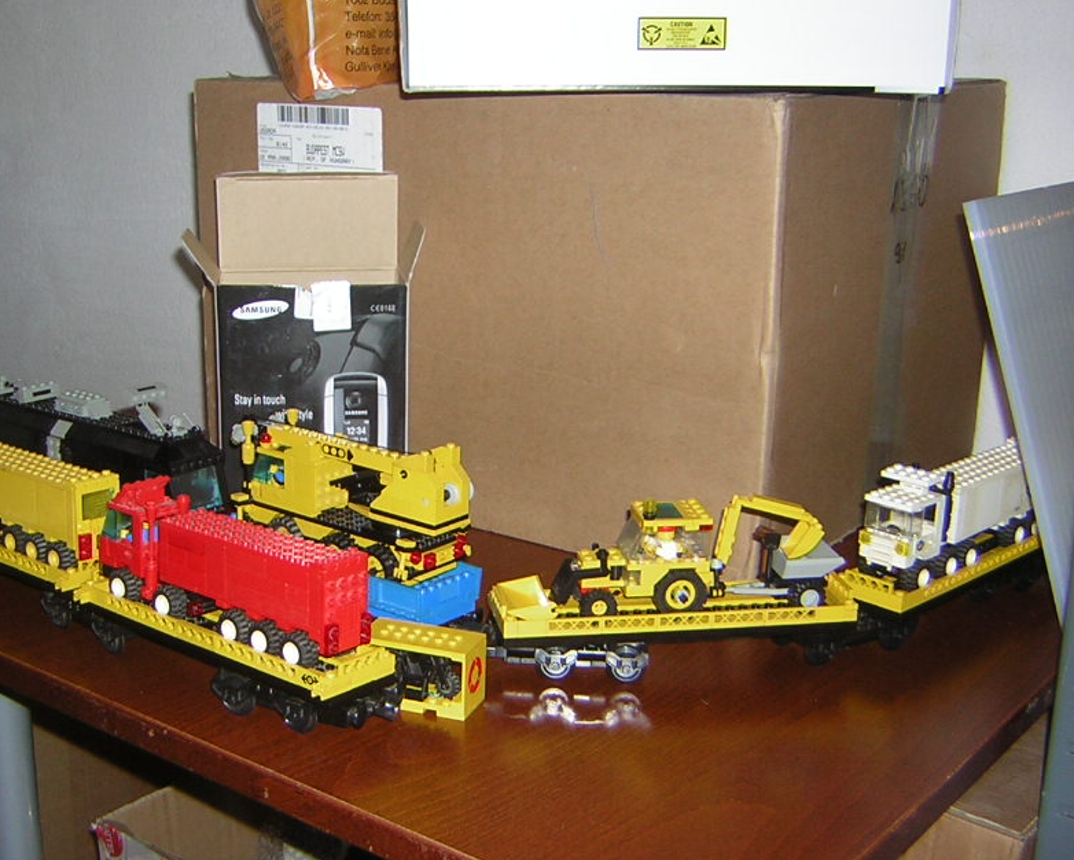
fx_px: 1463
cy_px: 490
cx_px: 468
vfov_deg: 32.7
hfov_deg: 40.3
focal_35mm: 46
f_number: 2.6
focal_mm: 4.7
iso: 50
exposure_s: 1/60.1
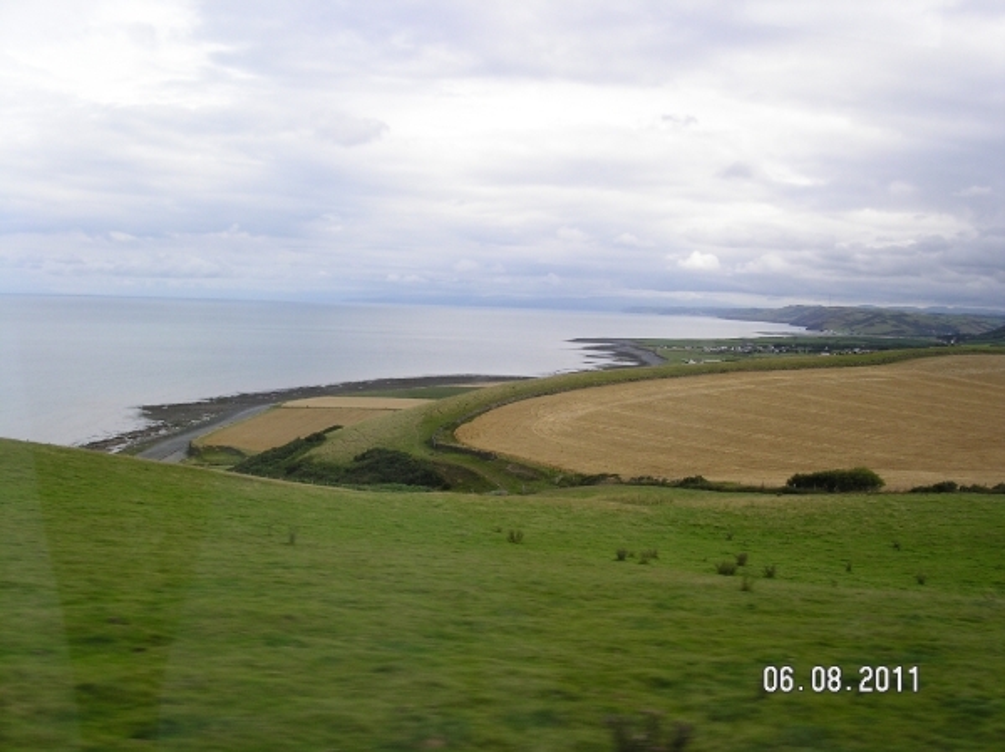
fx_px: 1102
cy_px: 376
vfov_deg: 37.7
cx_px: 502
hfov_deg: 49.0
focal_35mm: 38
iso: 100
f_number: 5.6
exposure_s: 1/90
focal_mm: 7.8
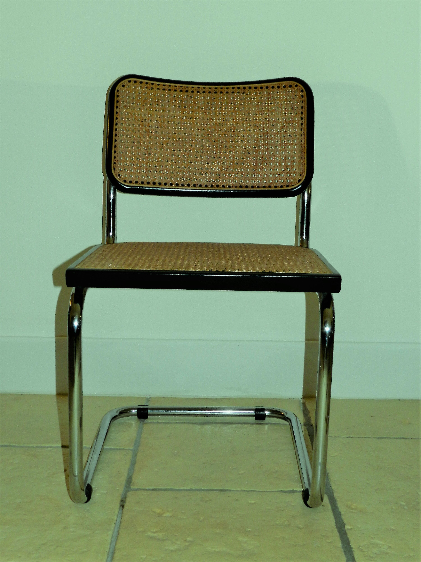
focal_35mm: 46
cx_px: 210
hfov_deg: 31.5
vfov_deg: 41.2
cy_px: 281
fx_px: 746
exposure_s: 1/30
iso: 200
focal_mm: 8.1
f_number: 4.5
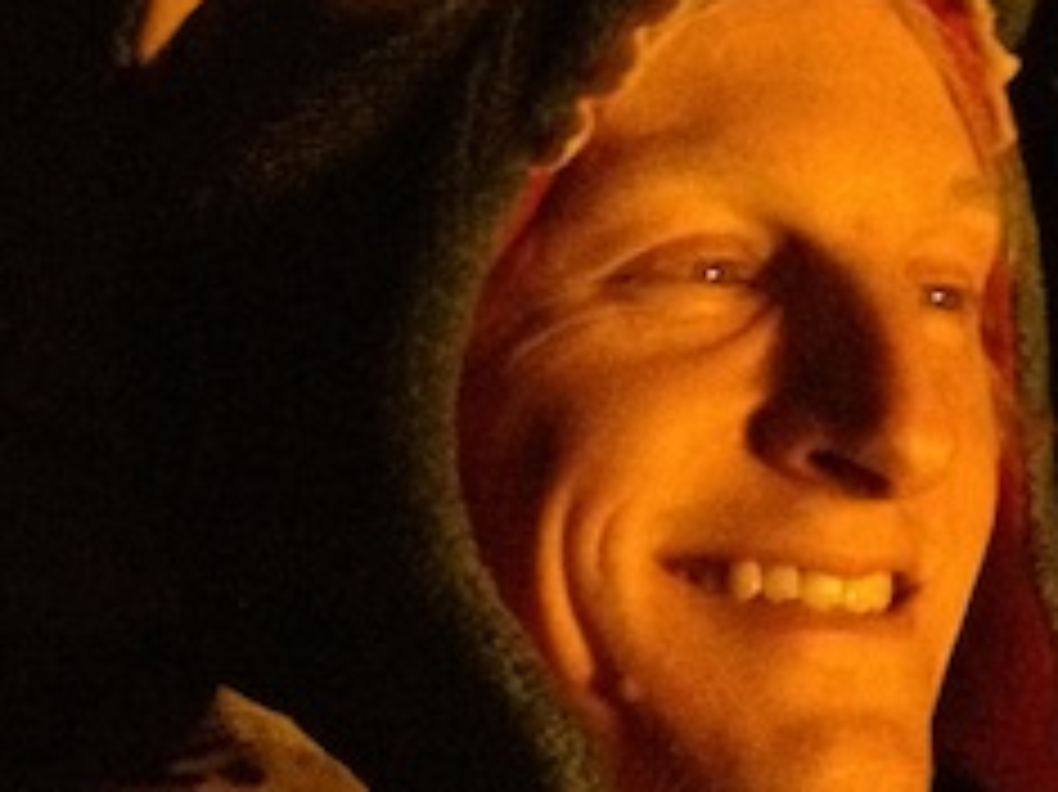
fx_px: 4093
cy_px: 542
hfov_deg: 14.7
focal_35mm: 134
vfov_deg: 11.0
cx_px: 720
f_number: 2.4
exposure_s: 1/15
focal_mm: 4.28
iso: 800
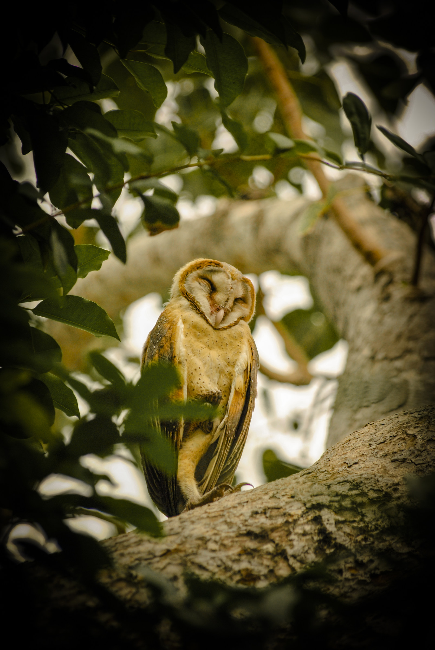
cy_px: 325
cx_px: 218
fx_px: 5287
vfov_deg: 7.0
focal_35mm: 292
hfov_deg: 4.7
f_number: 4.8
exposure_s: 1/640
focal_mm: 195
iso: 160
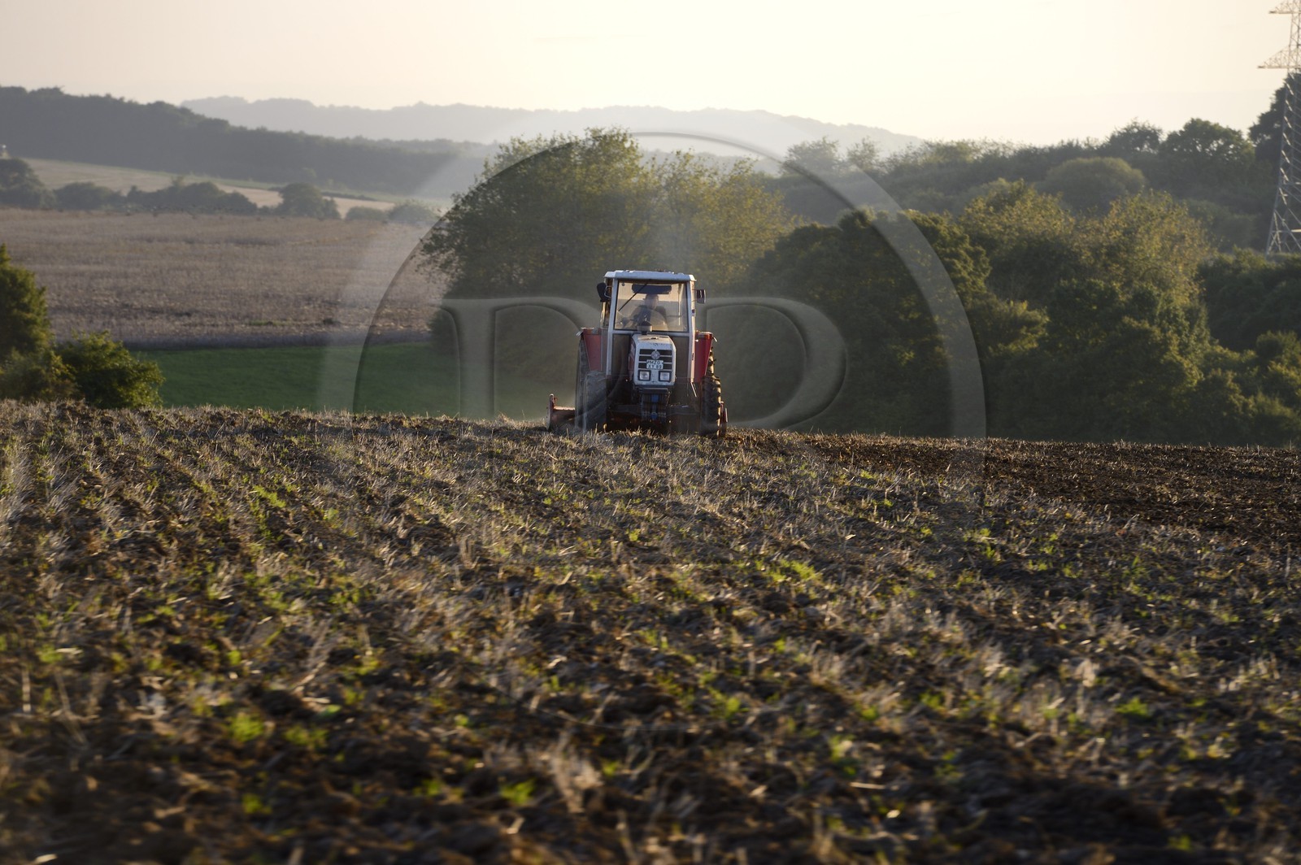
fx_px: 7222
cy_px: 432
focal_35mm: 200
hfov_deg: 10.3
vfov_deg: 6.9
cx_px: 650
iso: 200
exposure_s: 1/250
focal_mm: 200
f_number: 9
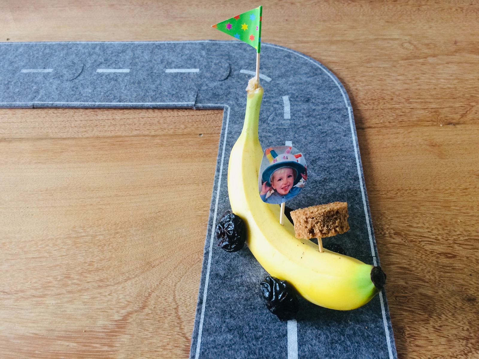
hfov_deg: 61.7
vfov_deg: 48.2
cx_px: 240
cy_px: 180
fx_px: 401
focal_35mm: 29
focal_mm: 4.15
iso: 50
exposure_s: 1/33
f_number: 2.2
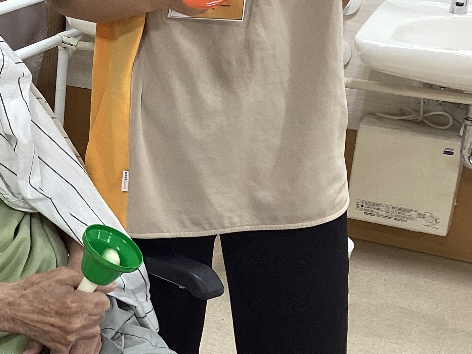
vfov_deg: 20.4
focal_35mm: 72
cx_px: -75
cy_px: 185
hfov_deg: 24.8
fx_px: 982
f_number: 2.4
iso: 50
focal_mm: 3.3
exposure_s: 1/50
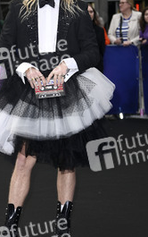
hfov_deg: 7.6
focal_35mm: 172
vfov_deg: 12.2
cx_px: 51
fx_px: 1108
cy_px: 106
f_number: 5.6
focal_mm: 112
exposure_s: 1/160
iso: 320
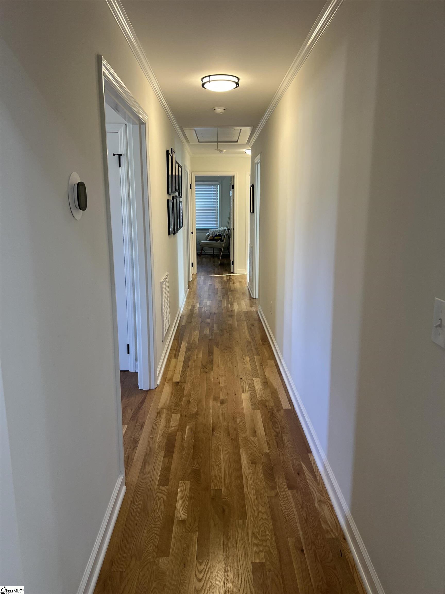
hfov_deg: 53.1
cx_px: 222
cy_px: 297
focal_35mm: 26
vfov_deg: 67.3
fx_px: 446
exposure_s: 1/120
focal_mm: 5.7
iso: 125
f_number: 1.5
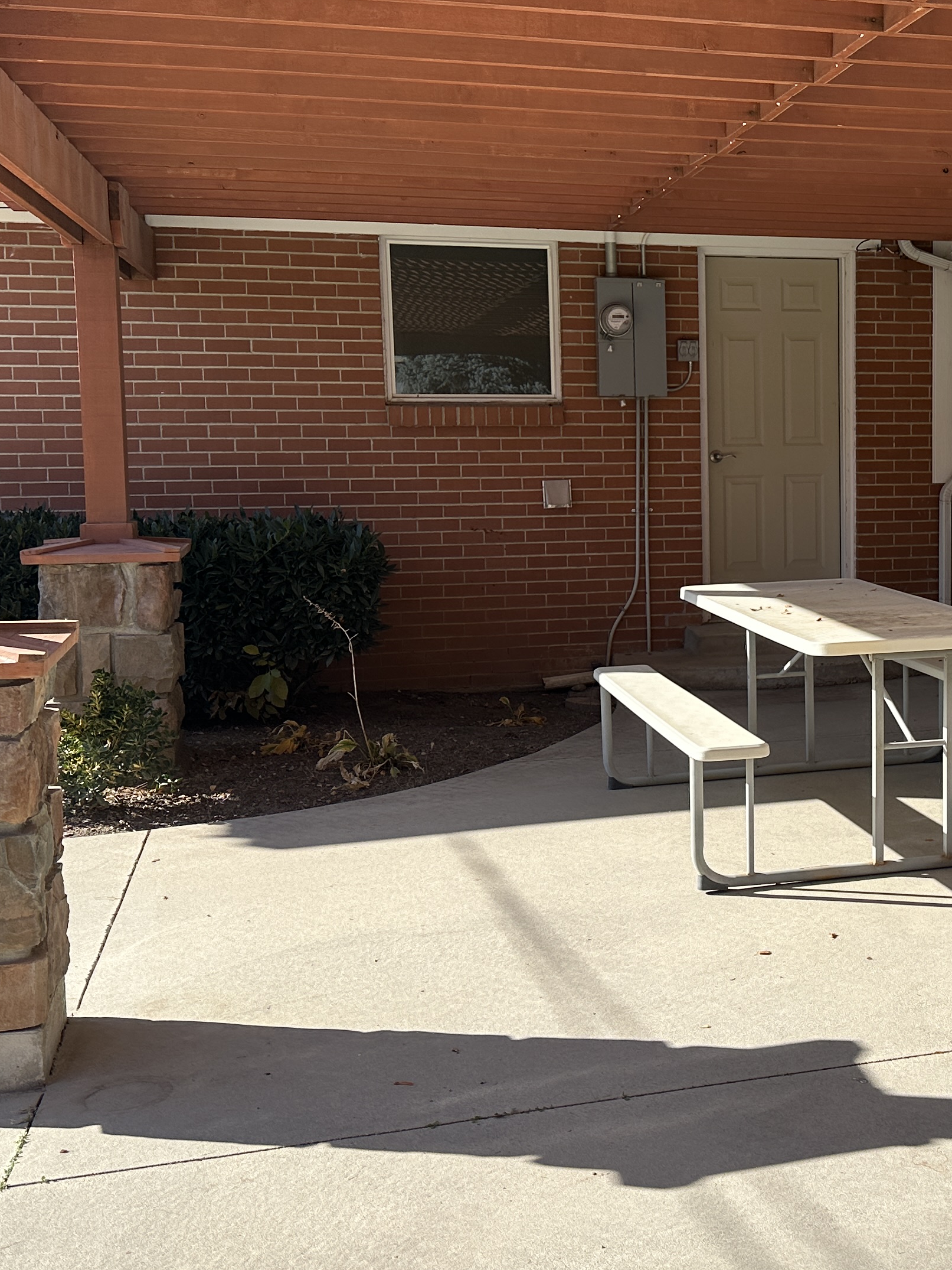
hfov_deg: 30.9
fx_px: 1650
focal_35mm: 45
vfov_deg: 42.0
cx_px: 841
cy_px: 583
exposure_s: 1/2203
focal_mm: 6.86
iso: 80
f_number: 1.78
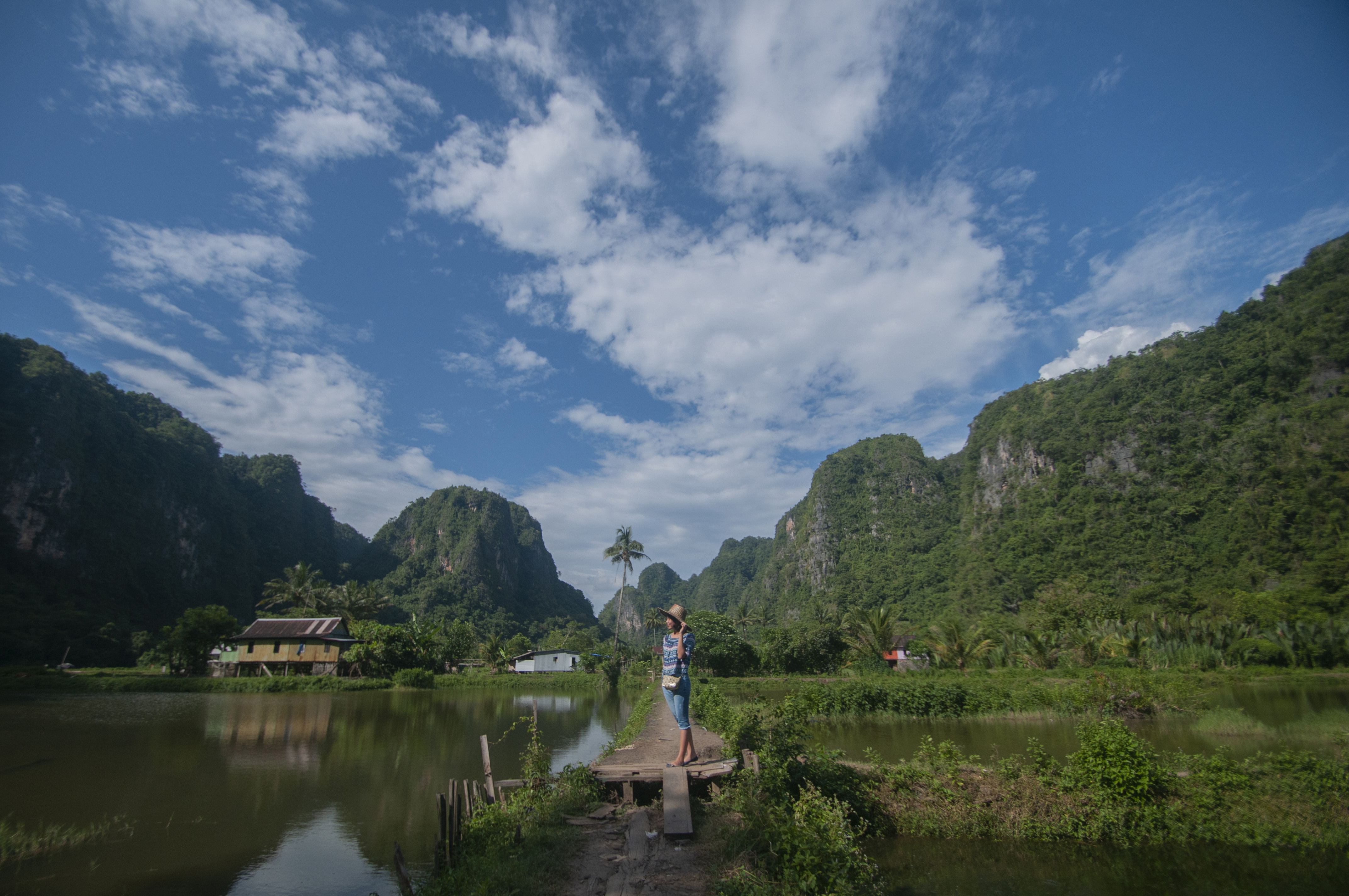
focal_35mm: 17
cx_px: 674
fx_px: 646
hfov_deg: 92.5
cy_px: 448
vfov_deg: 69.5
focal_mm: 11.5
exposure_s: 1/2500
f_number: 3.5
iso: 100
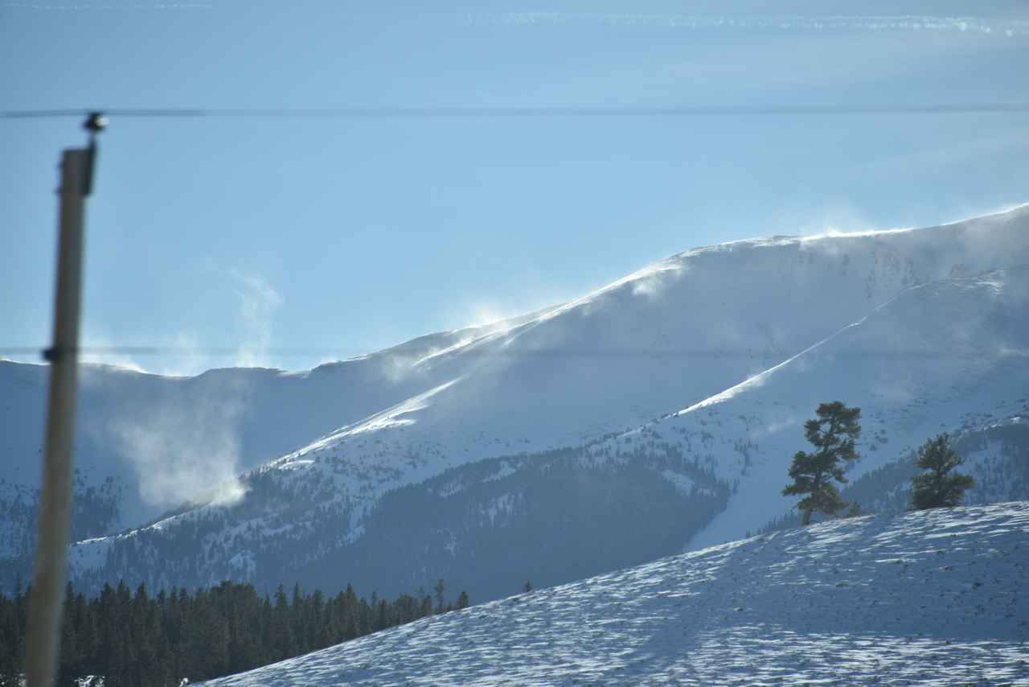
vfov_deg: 4.6
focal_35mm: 300
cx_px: 514
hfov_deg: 6.9
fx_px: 8576
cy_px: 344
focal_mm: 300
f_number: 8
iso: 100
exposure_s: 1/640
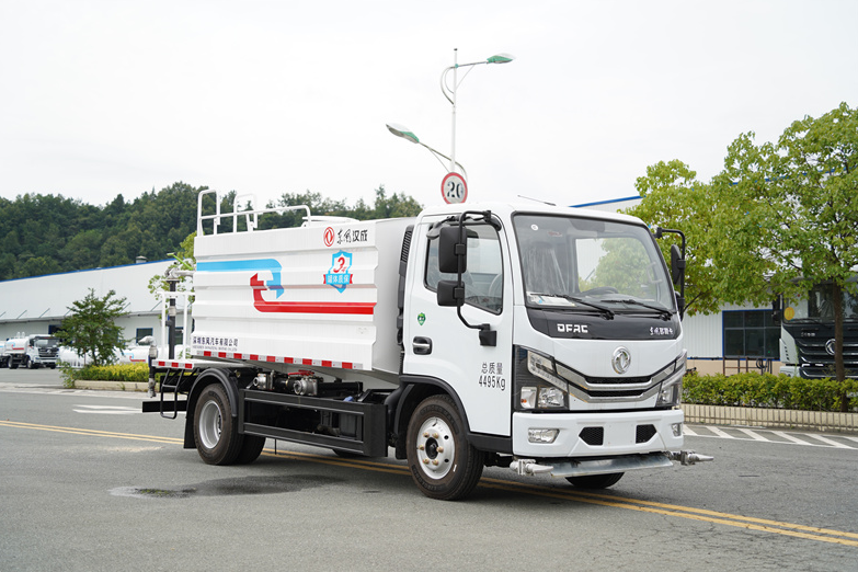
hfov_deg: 41.9
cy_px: 285
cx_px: 424
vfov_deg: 28.6
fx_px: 1120
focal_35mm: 47
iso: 100
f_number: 3.5
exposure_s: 1/640
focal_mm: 46
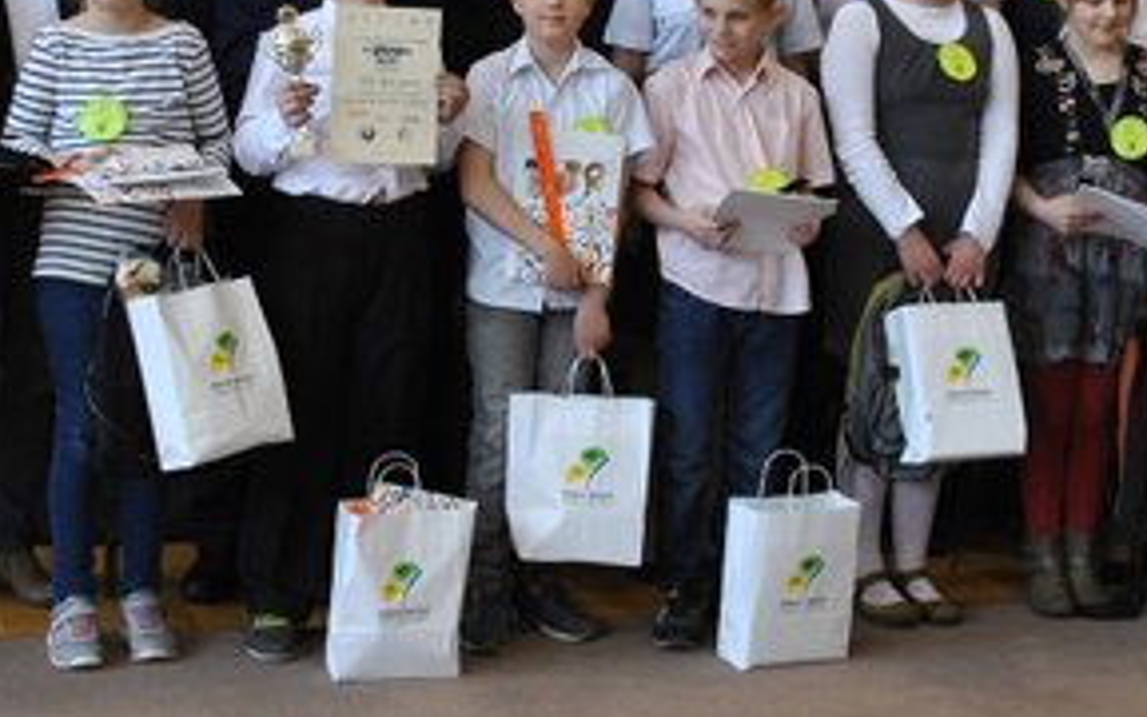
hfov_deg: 24.9
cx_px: 574
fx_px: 2595
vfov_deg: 15.6
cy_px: 108
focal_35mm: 83
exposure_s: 1/40
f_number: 4
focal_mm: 24
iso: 200
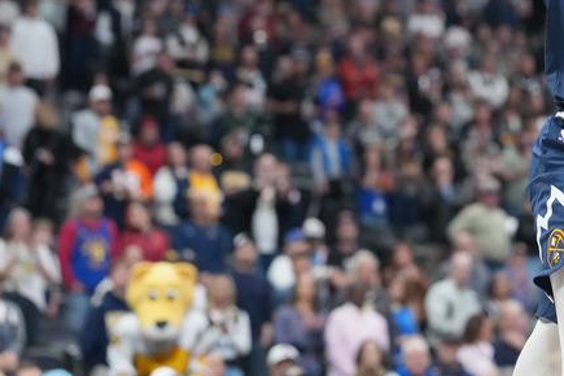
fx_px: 3133
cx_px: 542
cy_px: -5
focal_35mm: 200
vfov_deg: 6.8
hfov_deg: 10.2
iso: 5000
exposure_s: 1/2000
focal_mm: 85
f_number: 2.2
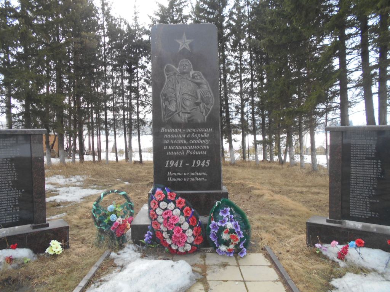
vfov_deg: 53.1
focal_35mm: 26
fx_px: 293
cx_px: 195
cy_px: 146
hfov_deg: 67.3
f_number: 3.2
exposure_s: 1/200
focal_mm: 4.6
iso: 80
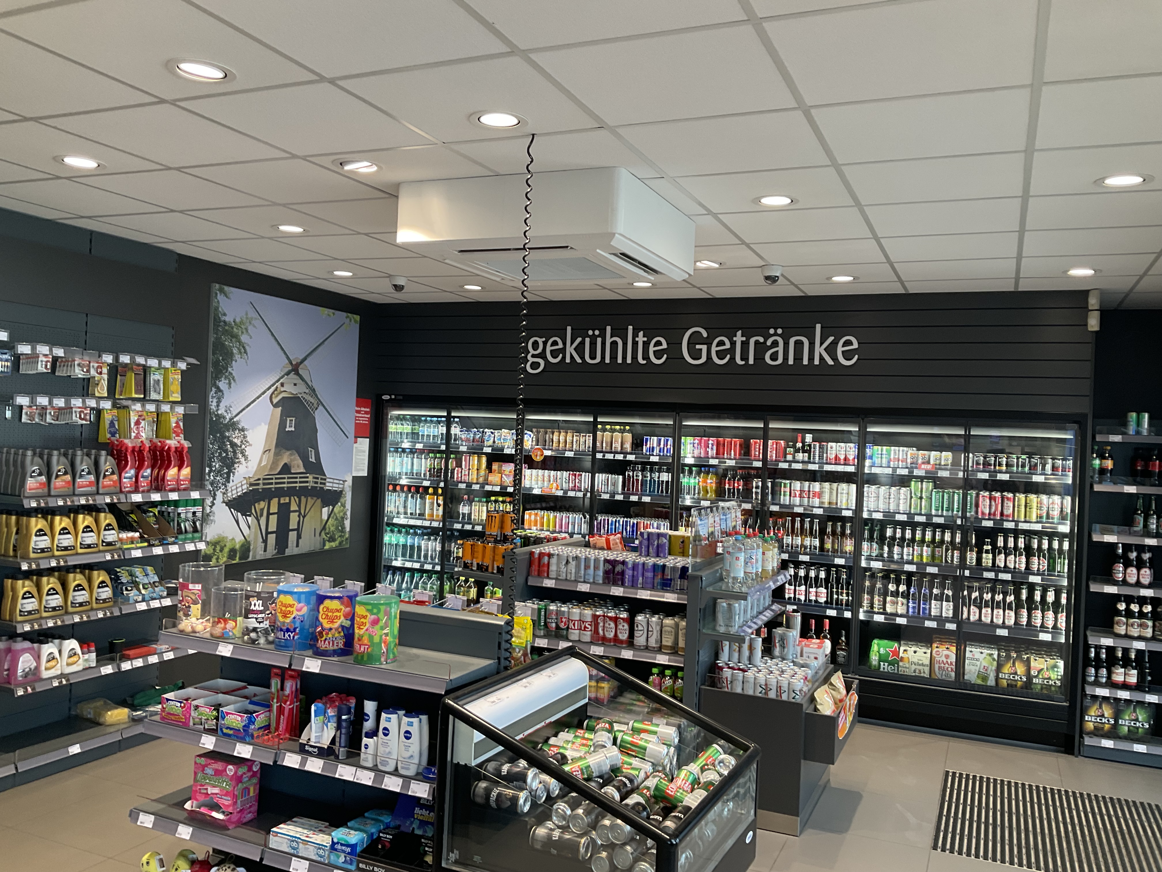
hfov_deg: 61.7
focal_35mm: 29
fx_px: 973
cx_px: 581
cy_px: 436
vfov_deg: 48.2
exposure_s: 1/60
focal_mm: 3
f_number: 1.8
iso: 40
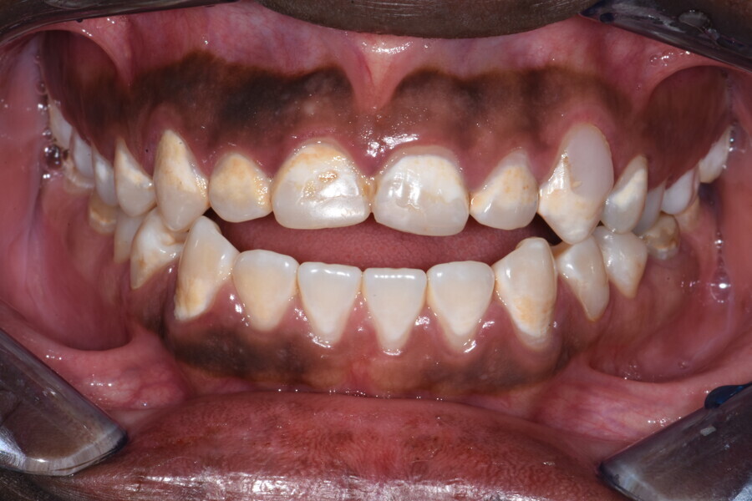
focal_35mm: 158
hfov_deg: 13.0
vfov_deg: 8.7
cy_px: 250
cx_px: 376
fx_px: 3290
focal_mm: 105
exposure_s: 1/250
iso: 200
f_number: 40
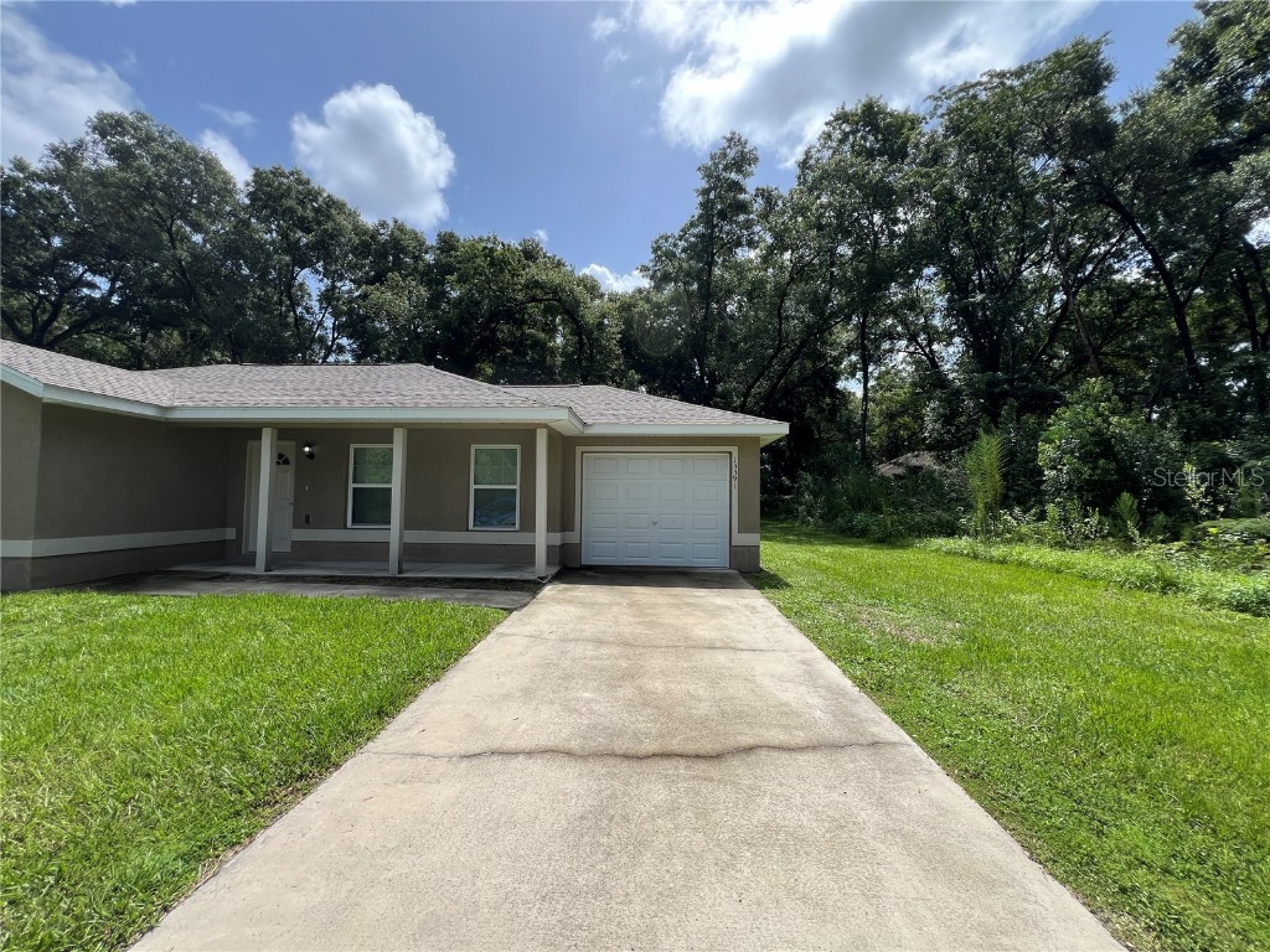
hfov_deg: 106.2
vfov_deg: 89.9
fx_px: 477
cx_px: 635
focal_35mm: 13
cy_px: 476
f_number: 1.8
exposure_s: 1/847
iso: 32
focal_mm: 1.57
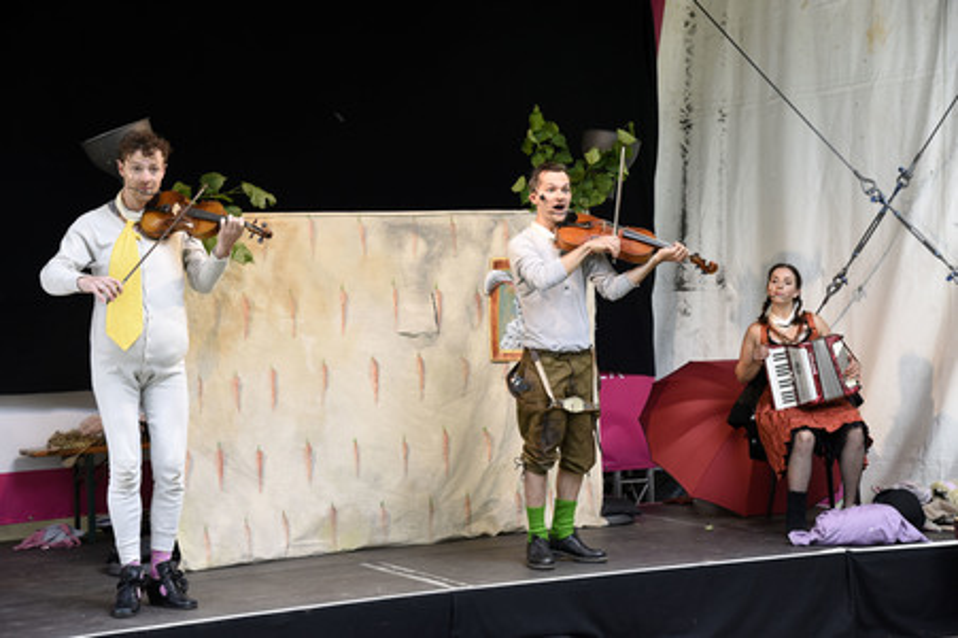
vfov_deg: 19.4
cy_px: 319
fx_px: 1861
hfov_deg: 28.9
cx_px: 479
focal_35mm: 70
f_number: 6.3
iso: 1000
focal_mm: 70
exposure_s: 1/100
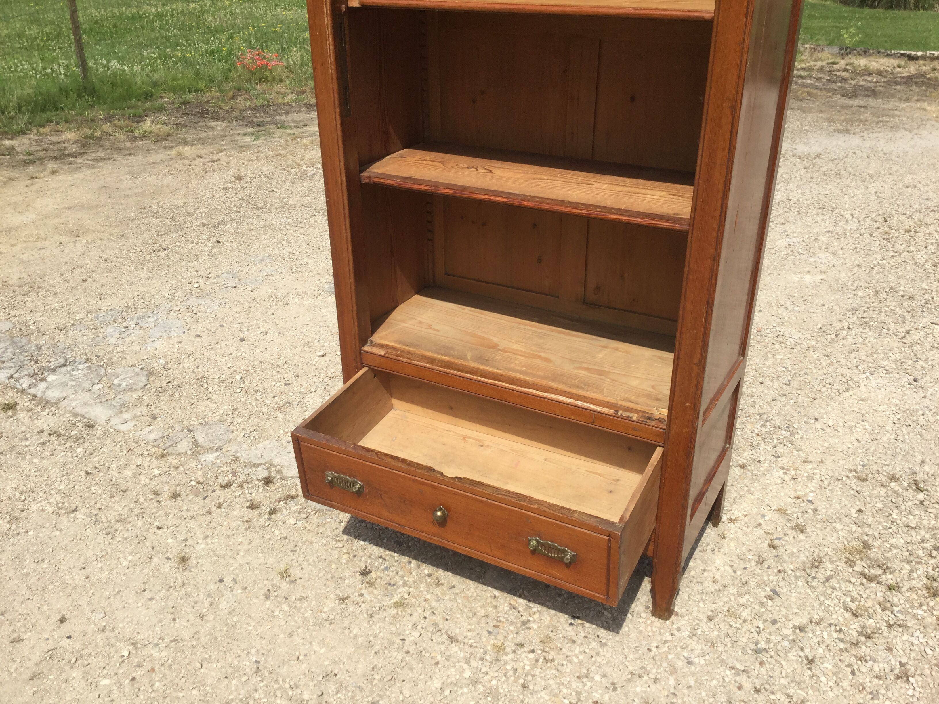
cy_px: 352
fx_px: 841
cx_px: 470
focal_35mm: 31
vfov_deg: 45.4
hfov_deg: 58.4
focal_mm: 3.3
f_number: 2.4
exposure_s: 1/1116
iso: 25
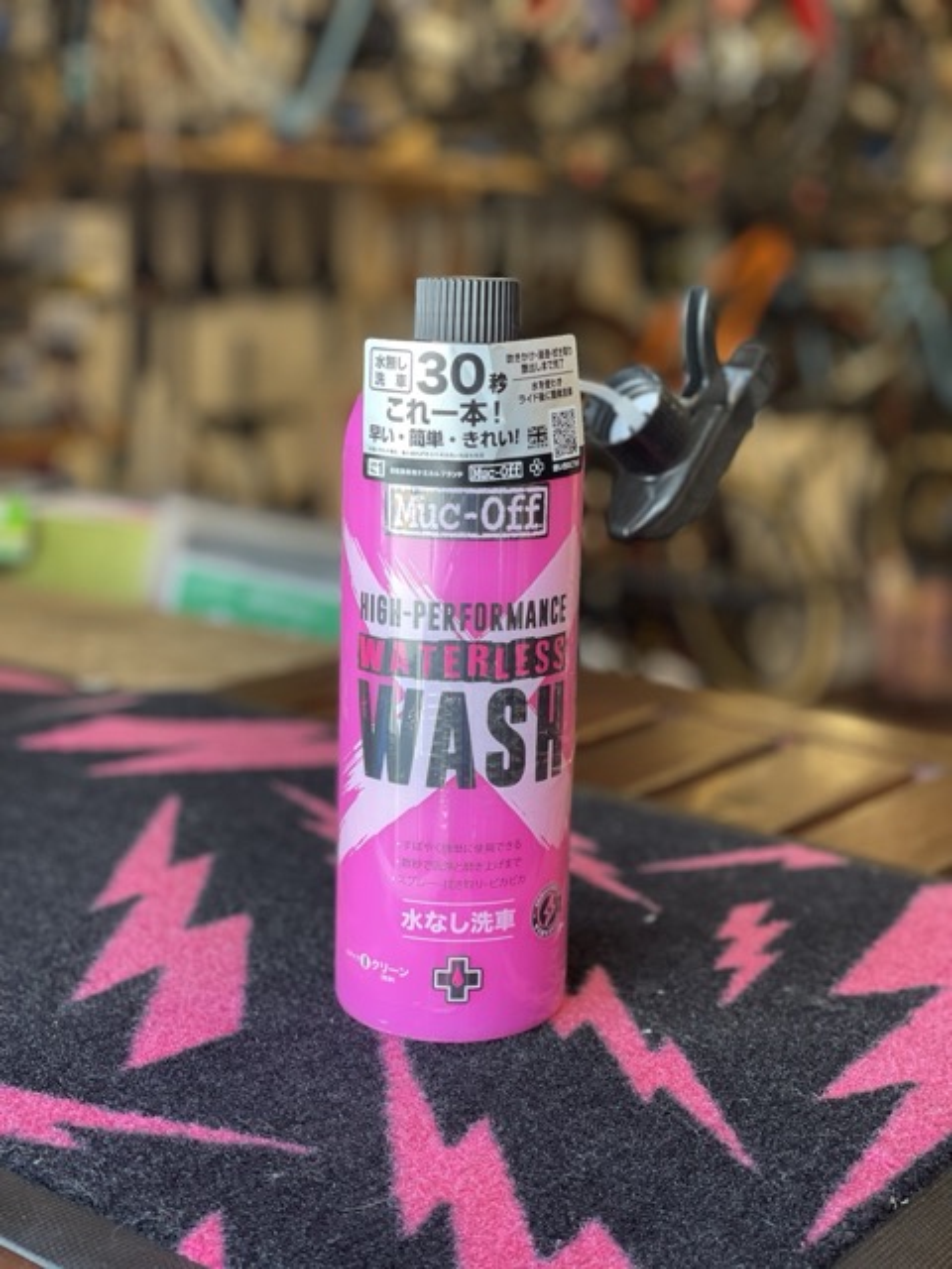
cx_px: 476
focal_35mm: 52
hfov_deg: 28.0
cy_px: 634
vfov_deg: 36.8
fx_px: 1907
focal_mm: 6
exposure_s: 1/120
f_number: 2
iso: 125
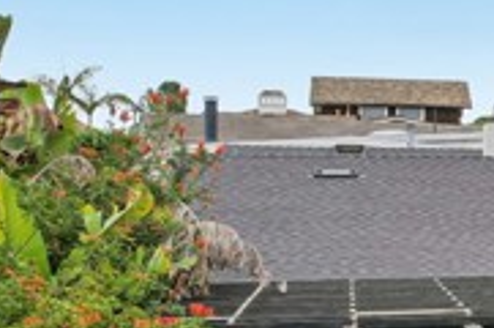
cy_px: 396
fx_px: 1068
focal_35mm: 78
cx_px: 854
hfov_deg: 20.0
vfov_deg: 16.7
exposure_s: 1/1250
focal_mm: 8.4
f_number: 2.8
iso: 100
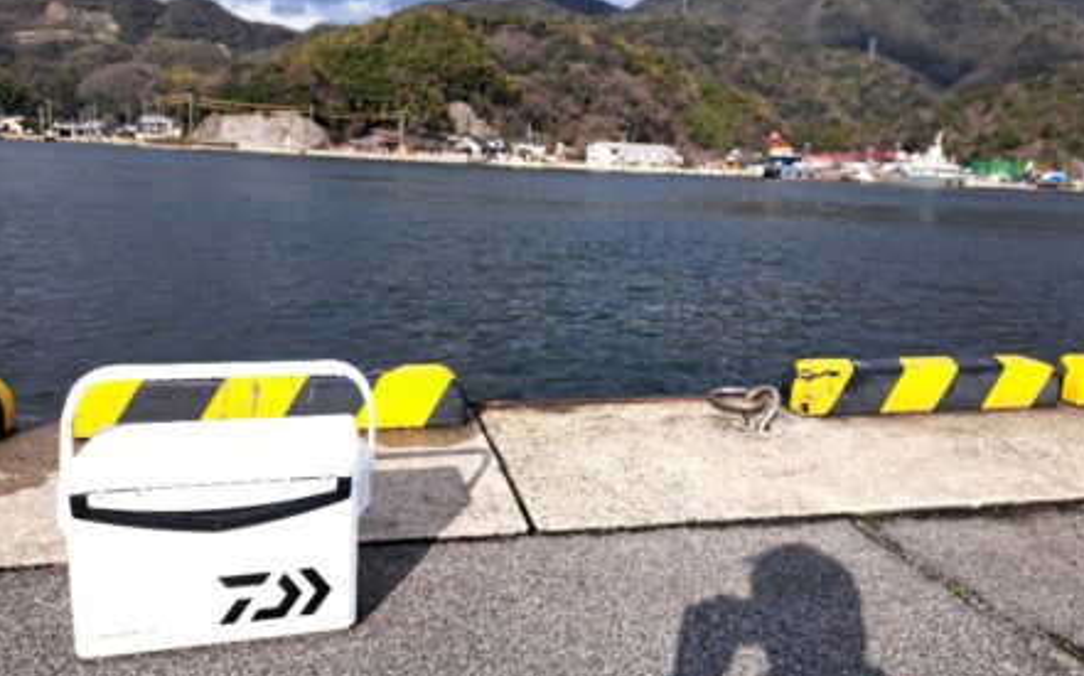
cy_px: 322
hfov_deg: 70.4
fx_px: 768
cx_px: 548
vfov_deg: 47.5
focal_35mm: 26
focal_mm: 5.23
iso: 50
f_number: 1.8
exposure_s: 1/667
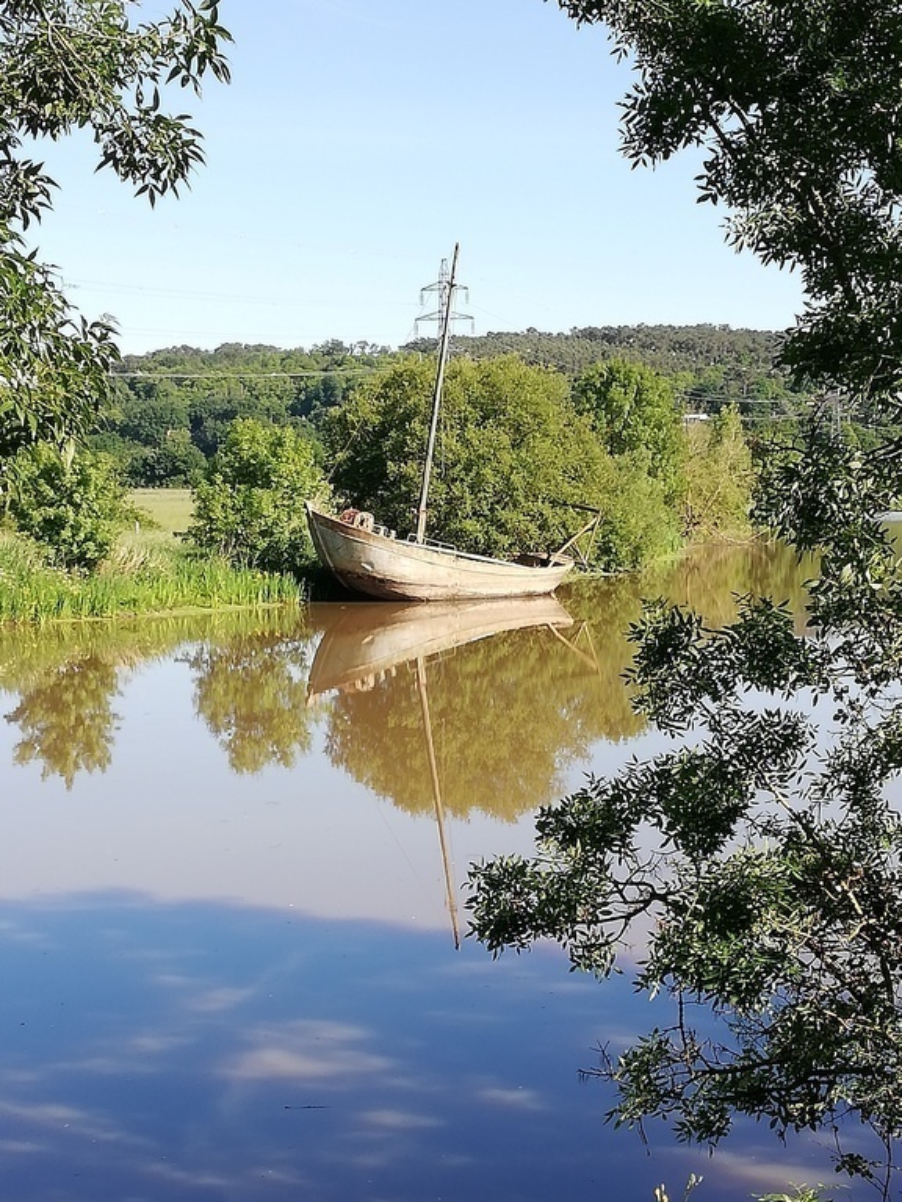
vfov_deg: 30.3
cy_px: 601
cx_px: 451
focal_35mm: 64
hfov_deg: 22.9
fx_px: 2224
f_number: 2.2
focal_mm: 3.81
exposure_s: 1/546
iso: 50
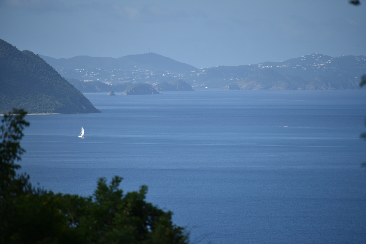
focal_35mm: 300
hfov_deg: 6.9
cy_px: 122
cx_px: 183
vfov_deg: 4.6
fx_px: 3050
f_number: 6.3
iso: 100
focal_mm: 300
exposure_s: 1/640
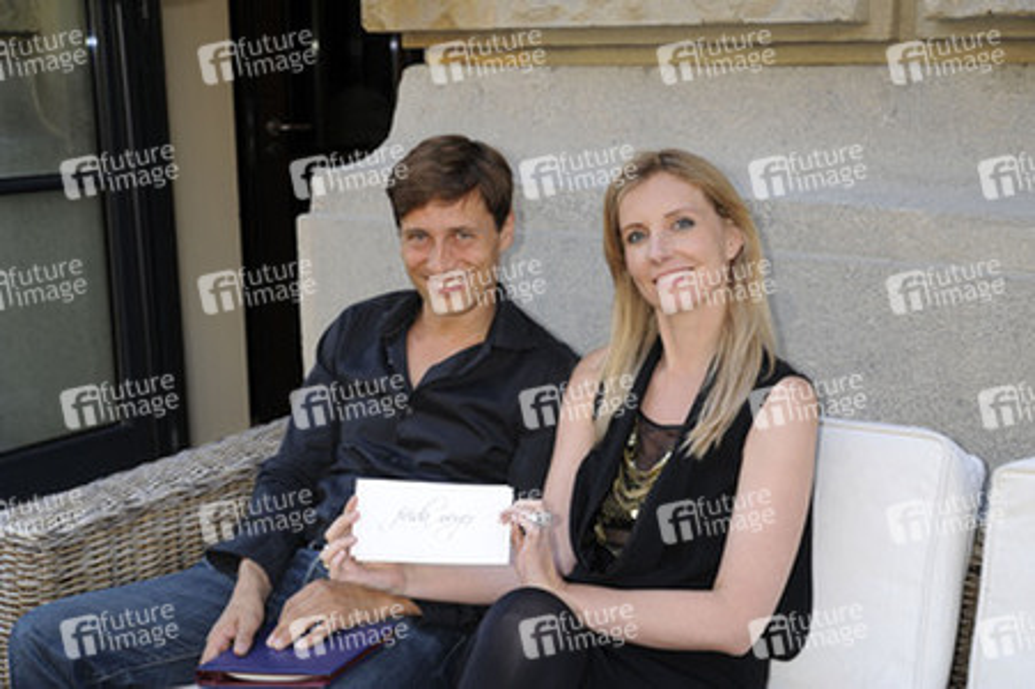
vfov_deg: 28.0
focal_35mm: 48
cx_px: 518
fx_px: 1379
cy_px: 344
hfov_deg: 41.1
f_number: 5.6
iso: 320
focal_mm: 48
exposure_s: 1/125
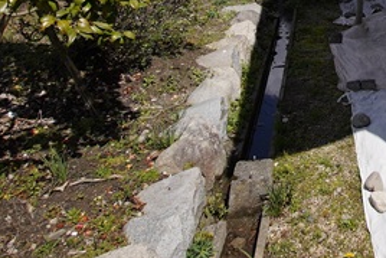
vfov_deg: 24.8
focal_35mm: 44
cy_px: -110
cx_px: 440
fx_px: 472
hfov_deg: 36.5
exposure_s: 1/500
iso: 100
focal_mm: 10
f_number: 7.1
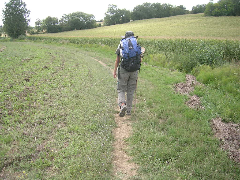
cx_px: 120
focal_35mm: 35
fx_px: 243
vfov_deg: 40.7
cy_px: 90
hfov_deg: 52.6
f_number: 2.8
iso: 50
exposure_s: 1/346
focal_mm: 5.4
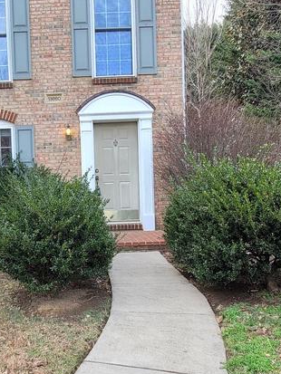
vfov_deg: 53.6
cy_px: 221
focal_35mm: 34
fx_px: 368
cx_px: 82
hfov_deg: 41.0
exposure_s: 1/121
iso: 64
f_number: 2.2
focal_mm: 2.2
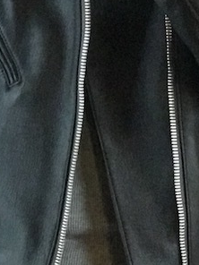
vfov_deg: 13.3
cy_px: 81
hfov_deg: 10.0
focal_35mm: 148
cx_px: 103
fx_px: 1134
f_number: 2.8
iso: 1000
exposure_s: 1/60
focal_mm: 6.6
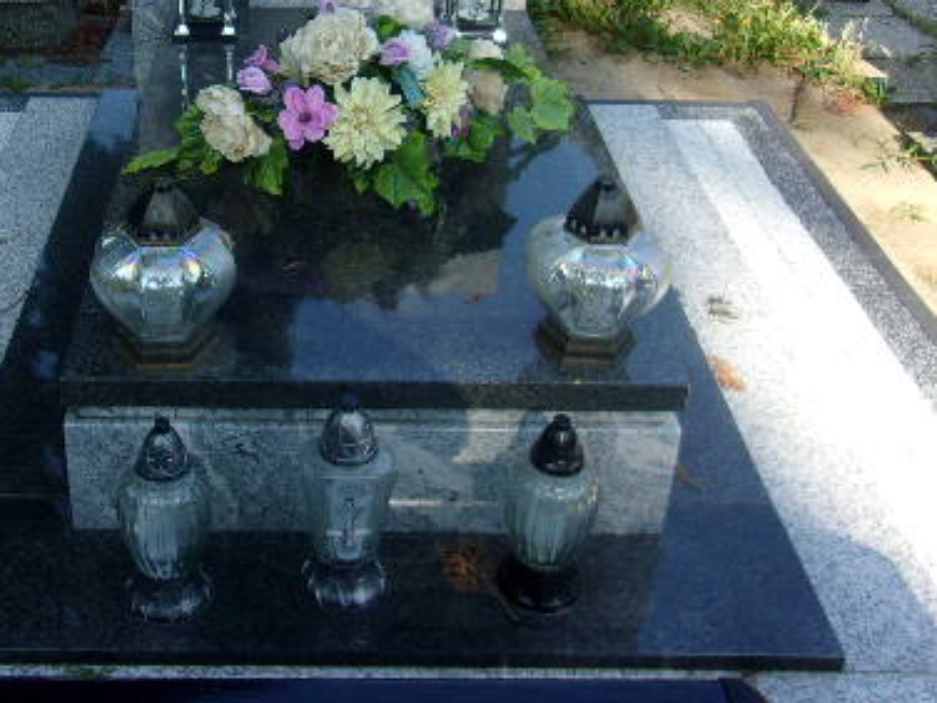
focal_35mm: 46
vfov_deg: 30.9
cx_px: 319
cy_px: 165
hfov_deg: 40.8
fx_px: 1245
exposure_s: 1/340
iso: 80
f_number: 3
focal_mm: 4.9
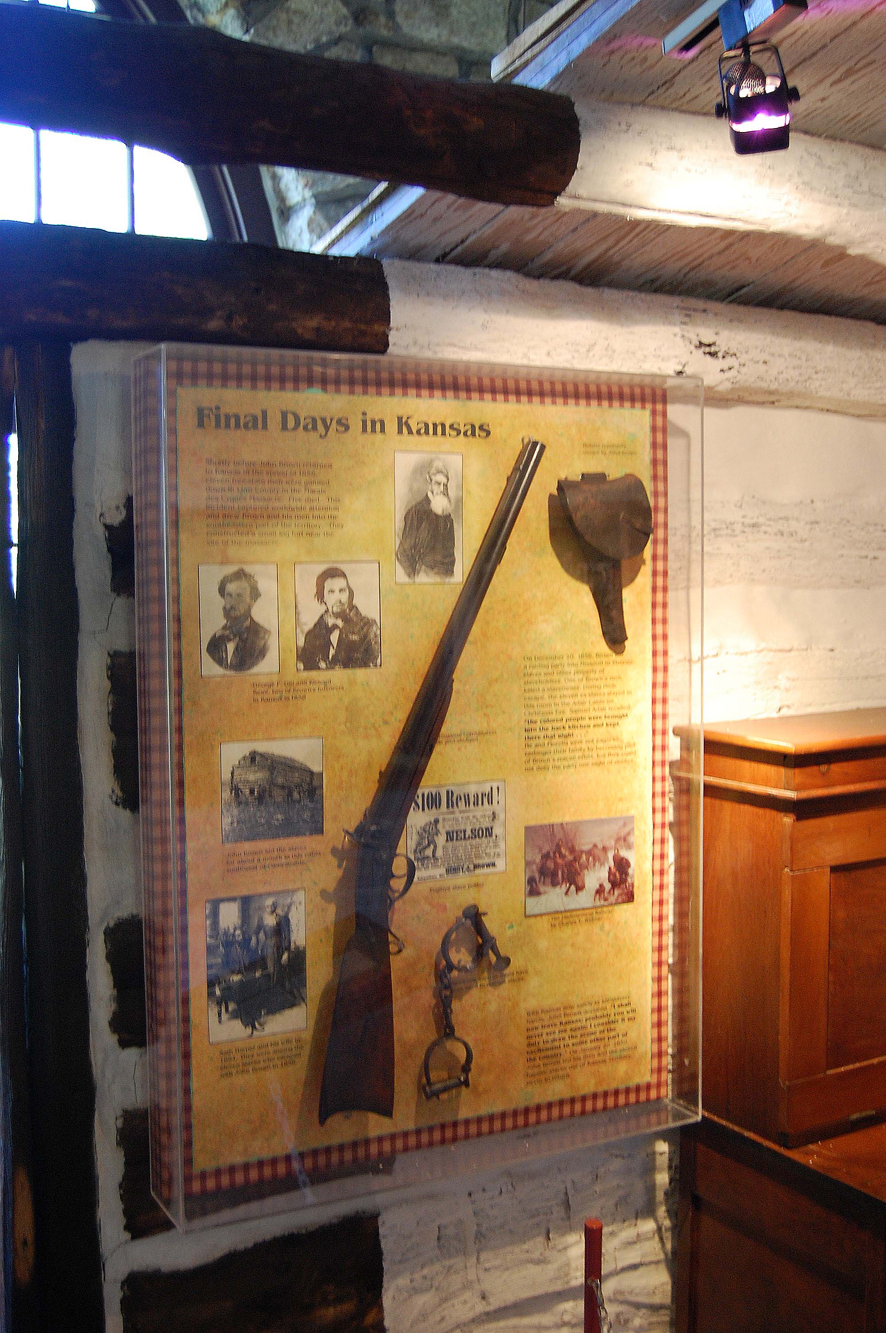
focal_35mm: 39
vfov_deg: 49.6
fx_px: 1442
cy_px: 666
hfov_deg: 34.1
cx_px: 443
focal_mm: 26
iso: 800
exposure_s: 1/25
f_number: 4
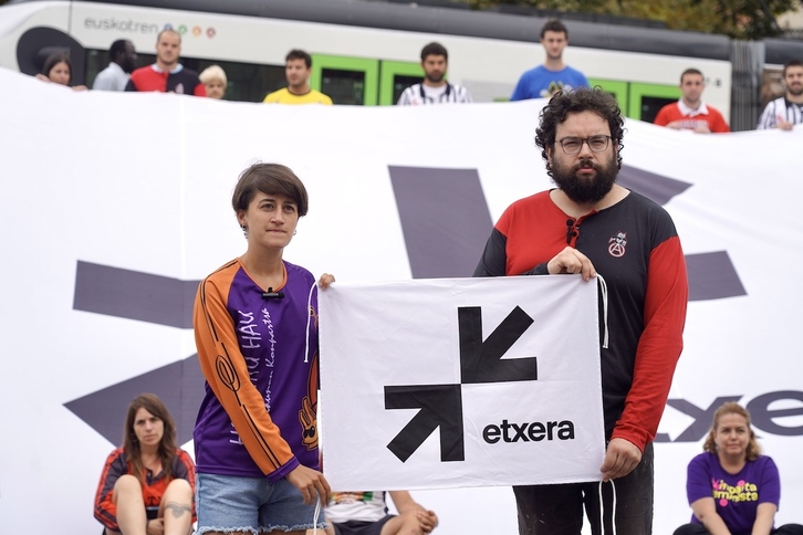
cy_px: 268
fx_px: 2253
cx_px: 402
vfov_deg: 13.6
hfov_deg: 20.2
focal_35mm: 101
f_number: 5
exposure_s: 1/400
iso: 200
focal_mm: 101
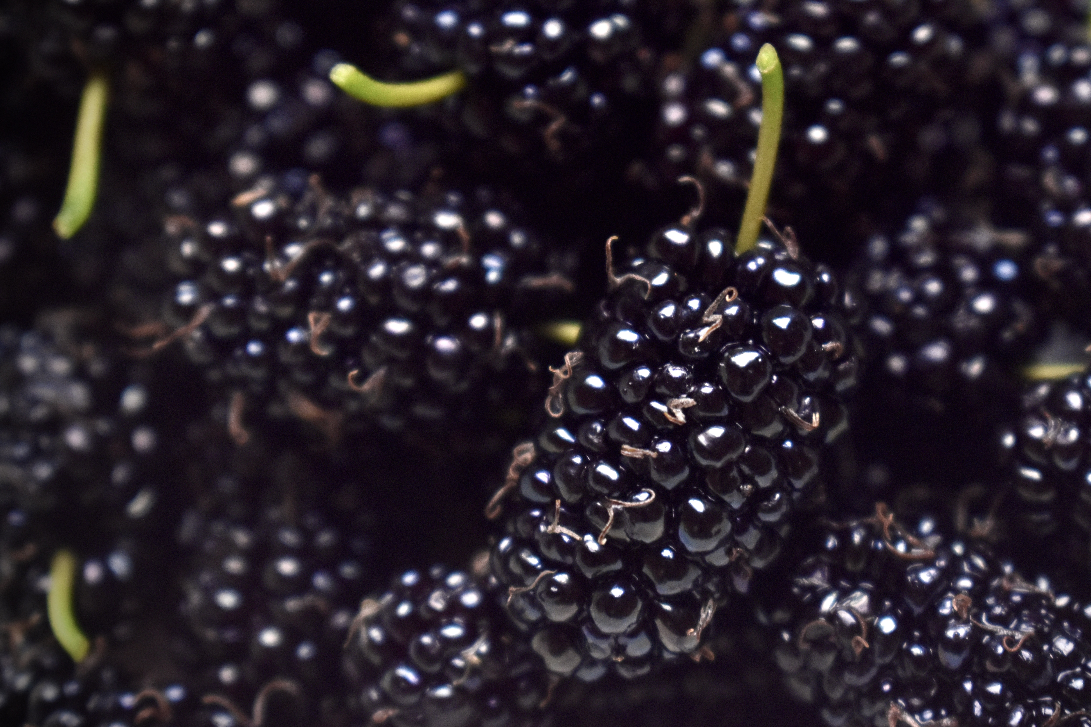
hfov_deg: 20.5
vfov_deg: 13.7
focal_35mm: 100
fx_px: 3018
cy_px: 338
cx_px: 648
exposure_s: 1/50
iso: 1000
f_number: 5.6
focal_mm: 55
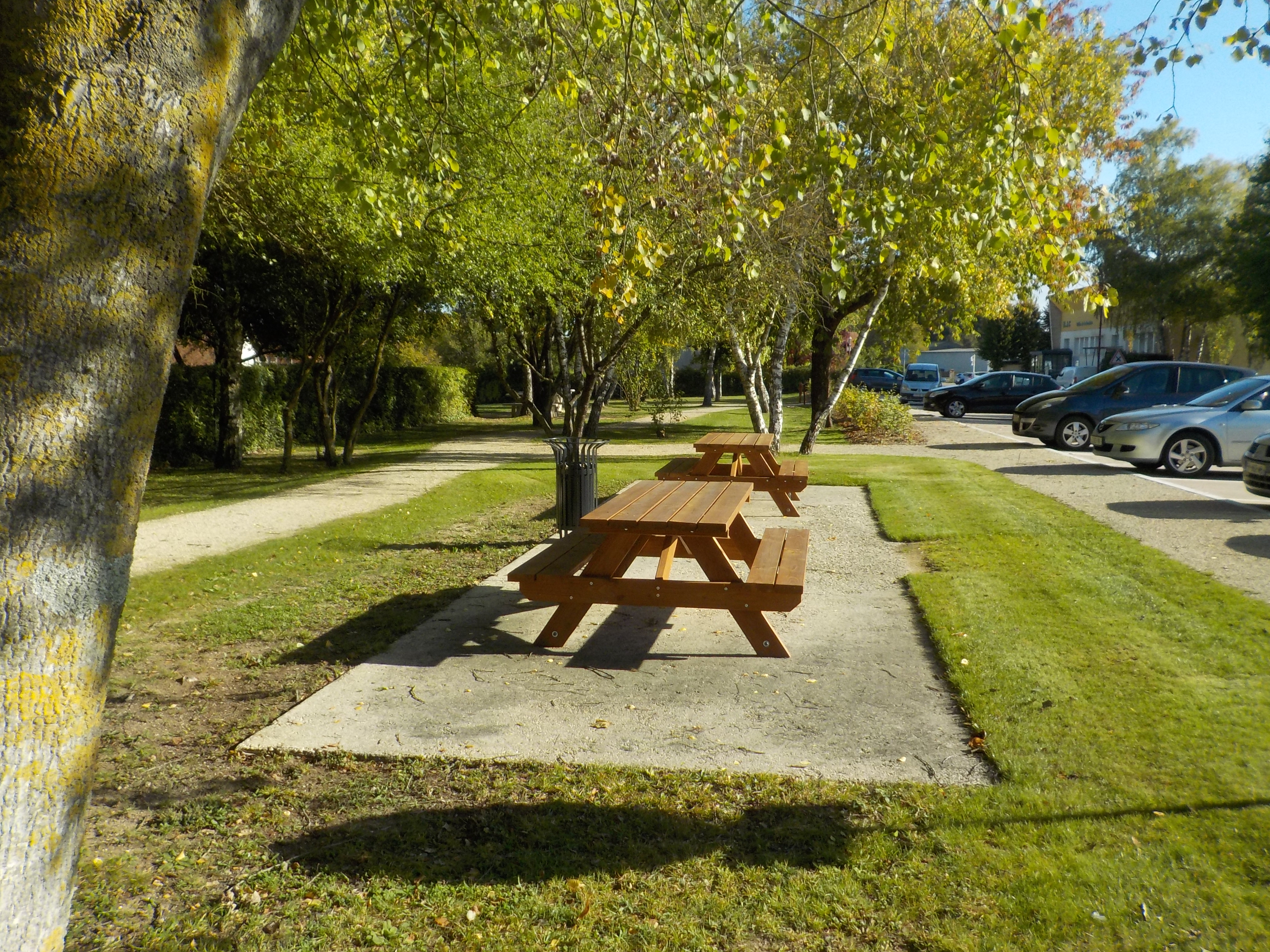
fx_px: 1101
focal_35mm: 30
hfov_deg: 60.0
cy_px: 476
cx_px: 635
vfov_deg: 46.8
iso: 125
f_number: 3.3
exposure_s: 1/800
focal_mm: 4.1
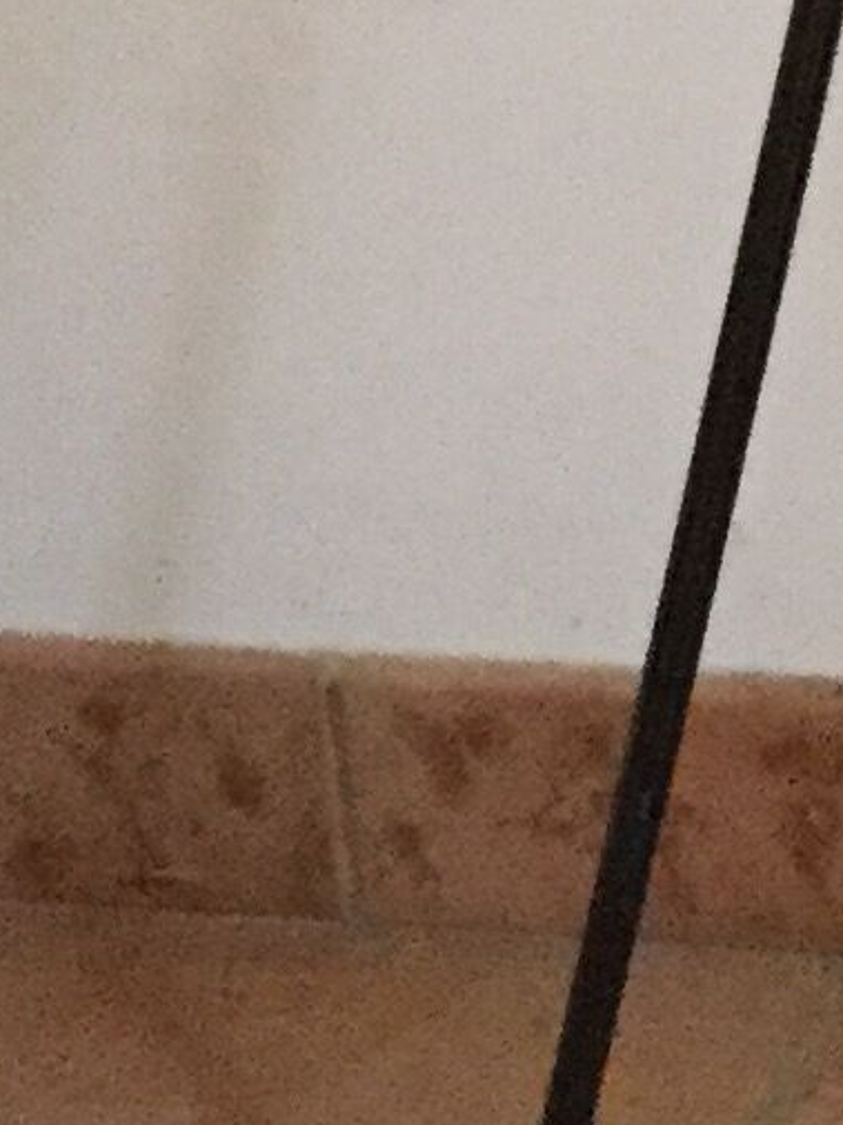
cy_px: -471
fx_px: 6500
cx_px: 1533
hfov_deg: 7.2
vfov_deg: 9.7
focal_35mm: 200
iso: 200
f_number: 2.4
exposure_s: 1/17
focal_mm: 3.3
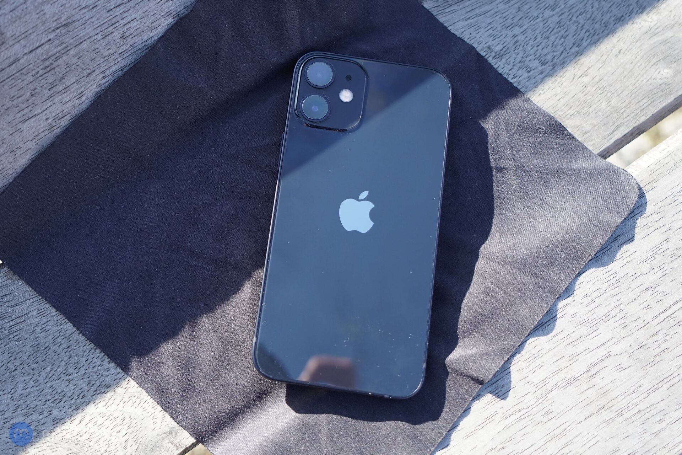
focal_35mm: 32
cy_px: 228
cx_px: 341
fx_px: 606
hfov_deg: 58.7
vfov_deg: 41.1
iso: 640
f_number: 4.5
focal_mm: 32
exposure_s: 1/320
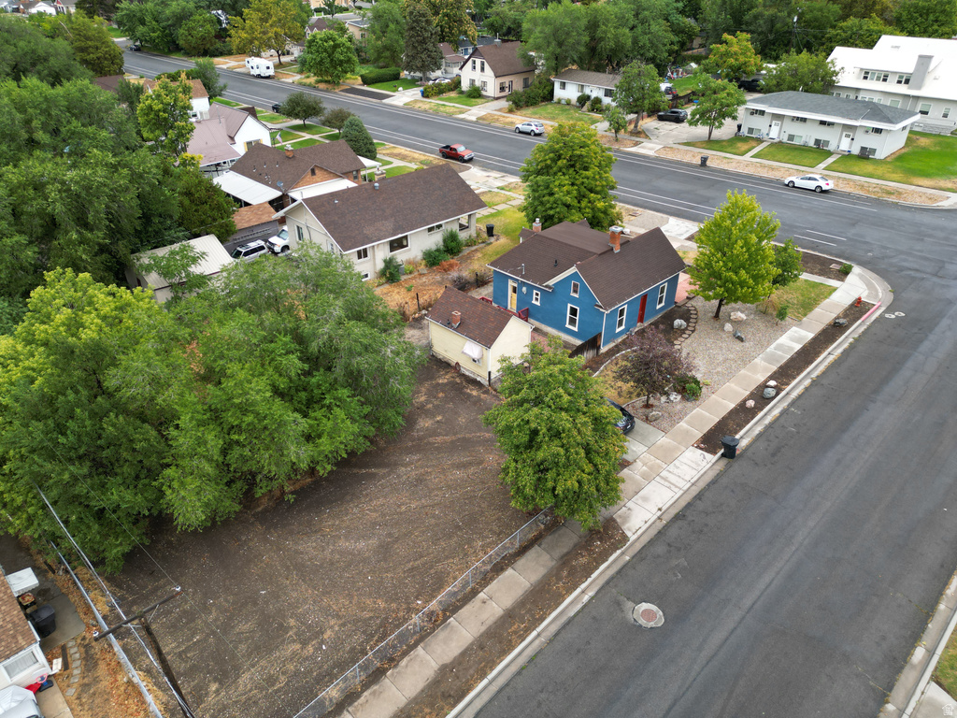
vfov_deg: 56.8
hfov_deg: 71.6
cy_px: 359
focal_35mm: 24
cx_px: 478
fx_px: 664
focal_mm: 6.72
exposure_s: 1/640
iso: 120
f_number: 1.7
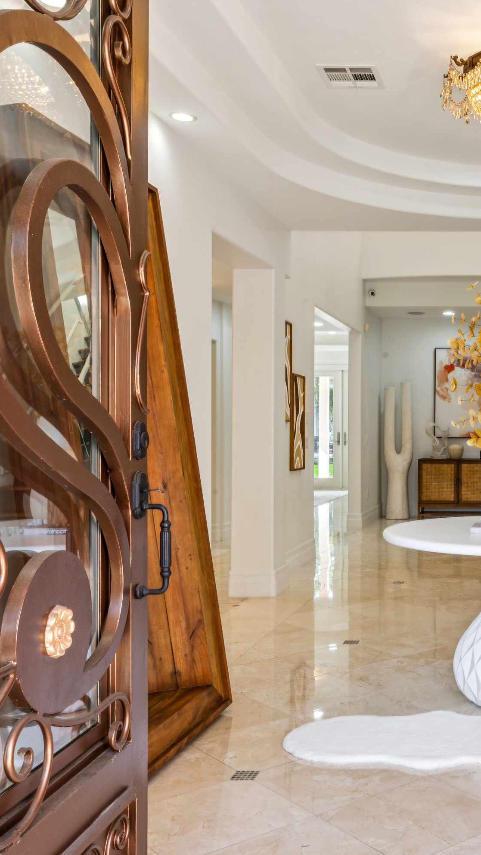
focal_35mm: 39
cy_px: 426
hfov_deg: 27.7
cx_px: 530
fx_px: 887
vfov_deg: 51.4
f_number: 22
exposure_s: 1/2
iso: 100
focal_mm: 20.6
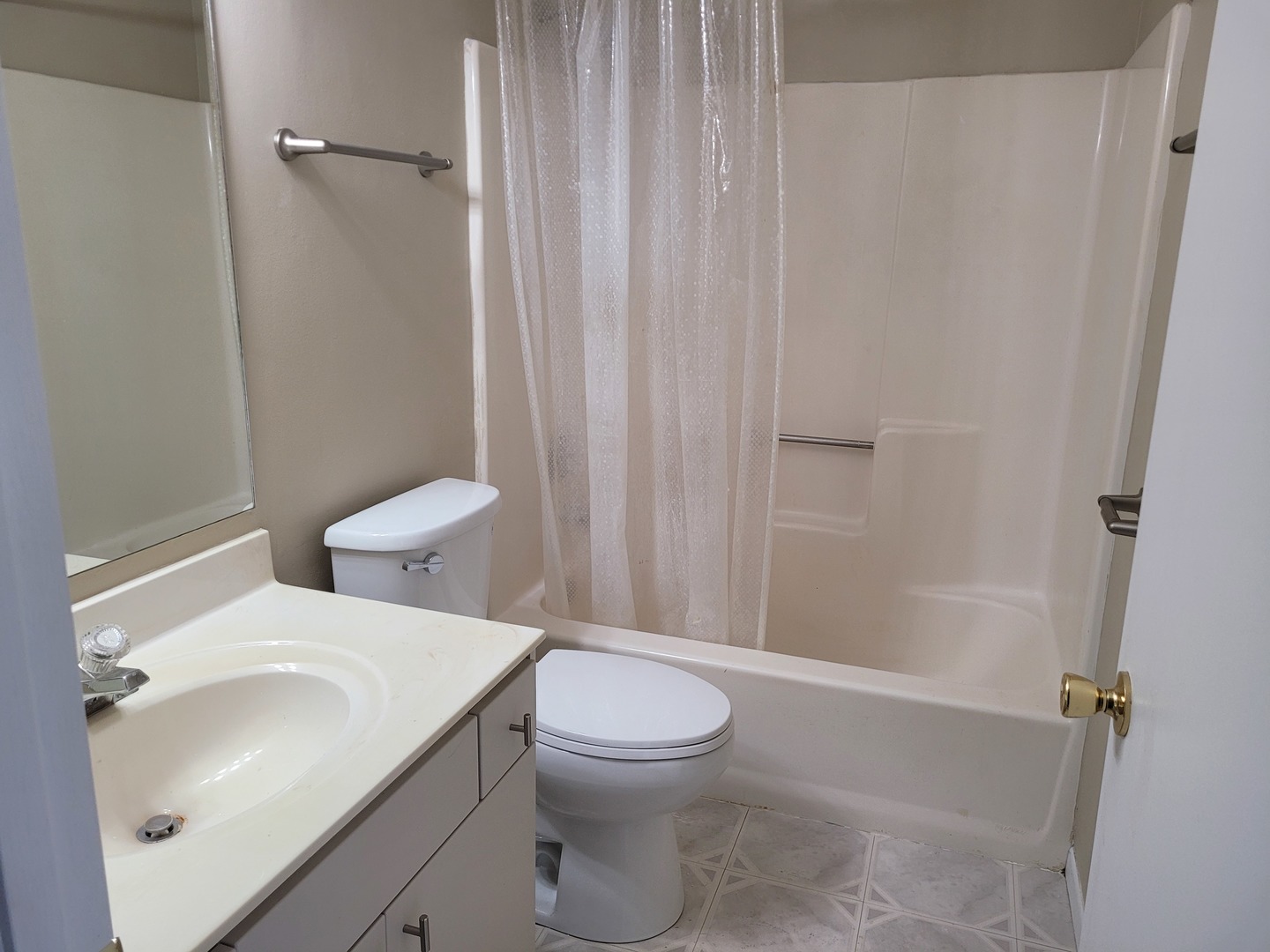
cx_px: 635
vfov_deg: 53.1
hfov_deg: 67.3
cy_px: 476
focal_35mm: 26
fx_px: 954
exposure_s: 1/120
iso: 160
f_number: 1.8
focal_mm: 5.4
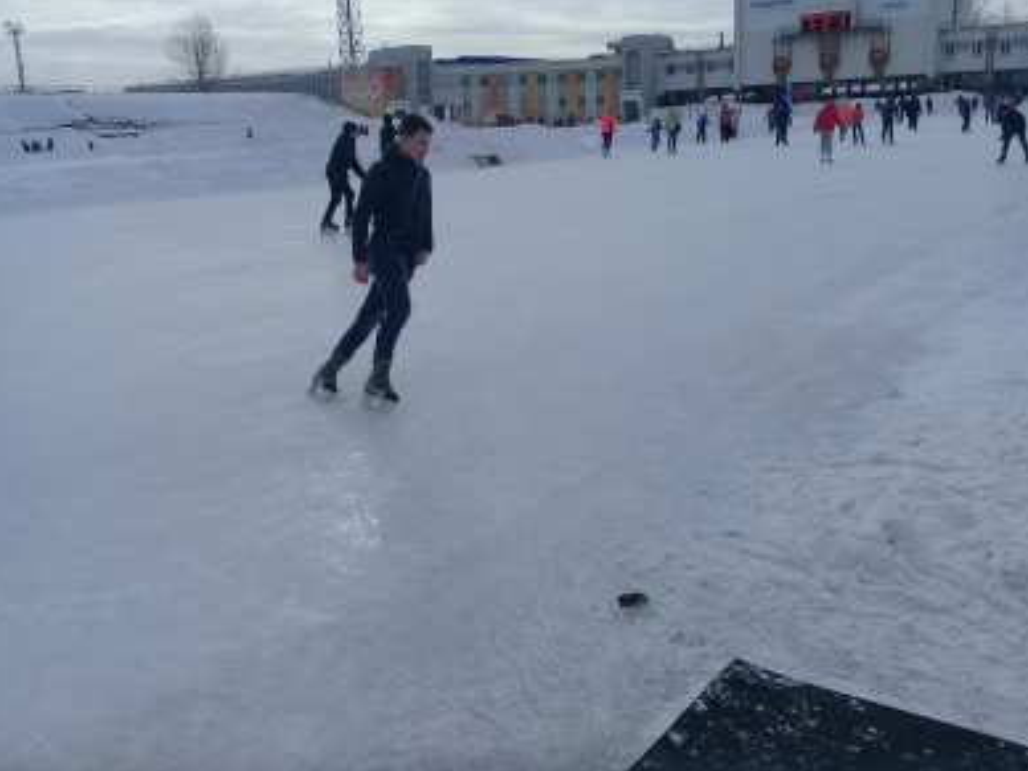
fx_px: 950
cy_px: 387
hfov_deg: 56.8
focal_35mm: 32
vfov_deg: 44.2
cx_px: 517
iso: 50
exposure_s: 1/2445
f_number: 2.2
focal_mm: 3.3
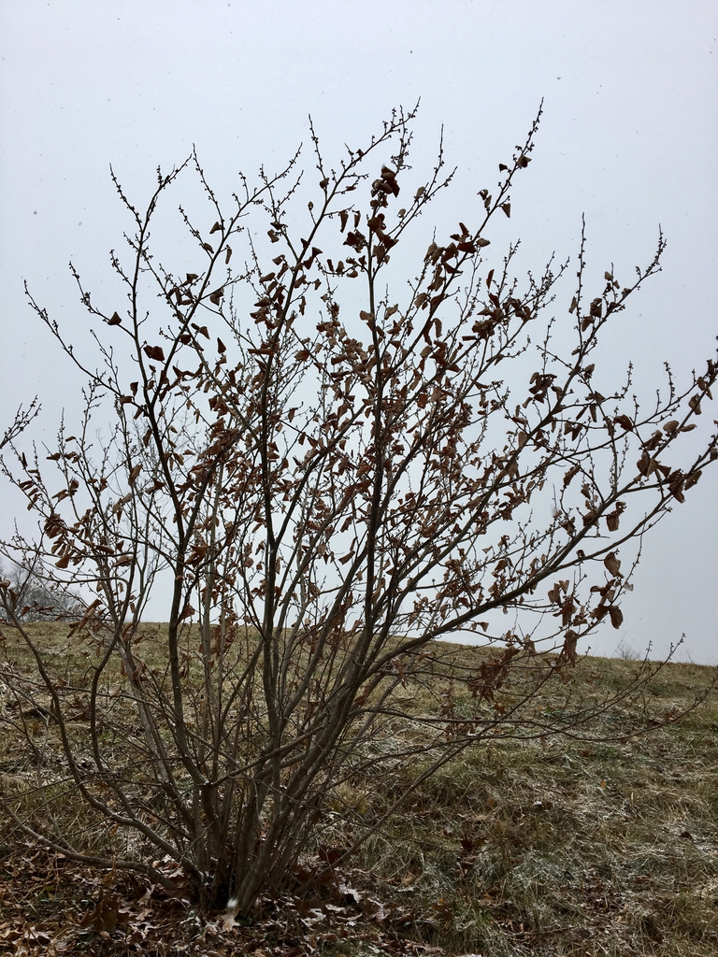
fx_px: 802
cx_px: 359
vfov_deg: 61.7
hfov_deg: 48.2
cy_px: 478
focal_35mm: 29
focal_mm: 4.15
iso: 25
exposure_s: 1/390
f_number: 2.2
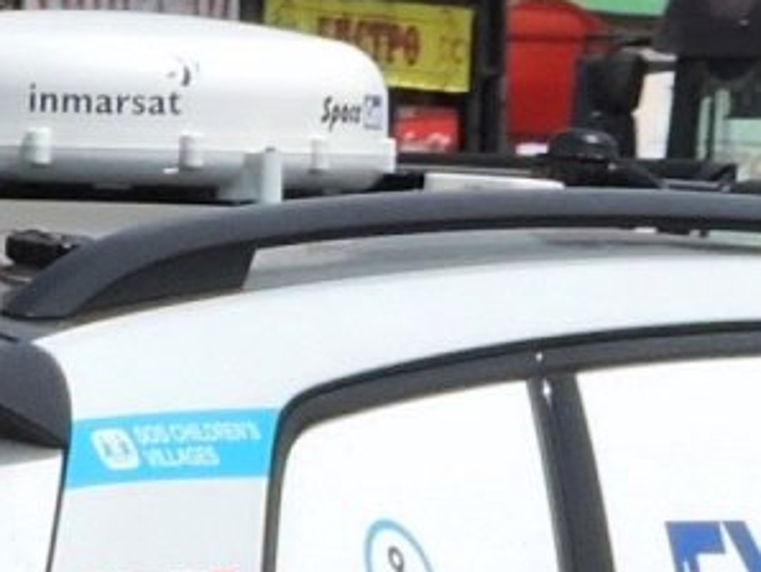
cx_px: -87
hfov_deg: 2.8
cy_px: 822
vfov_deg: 2.1
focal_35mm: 704
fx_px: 15489
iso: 100
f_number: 5.3
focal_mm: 18.8
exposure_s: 1/1000
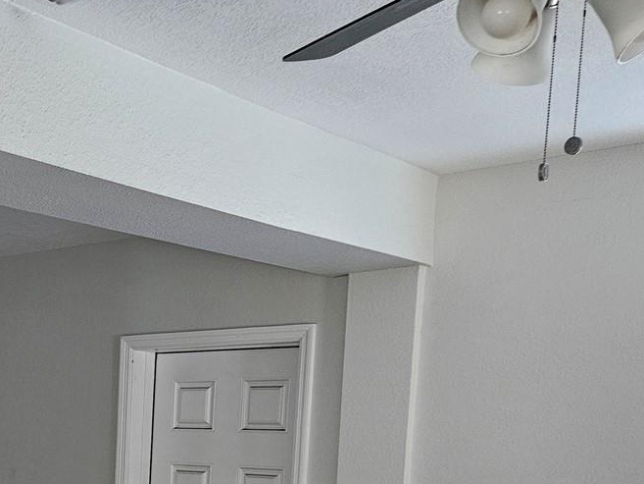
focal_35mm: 56
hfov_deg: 32.1
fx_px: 1042
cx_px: 25
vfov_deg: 24.2
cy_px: 545
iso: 800
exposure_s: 1/60
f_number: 1.8
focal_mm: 5.4
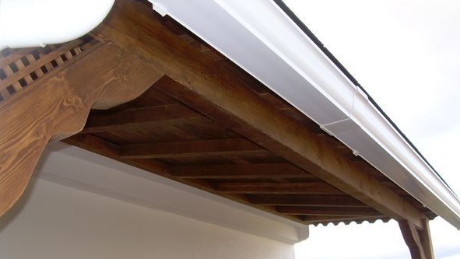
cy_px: 155
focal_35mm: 42
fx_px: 512
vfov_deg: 28.3
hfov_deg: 48.3
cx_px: 228
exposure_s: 1/136
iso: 50
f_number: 4.6
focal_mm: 6.3
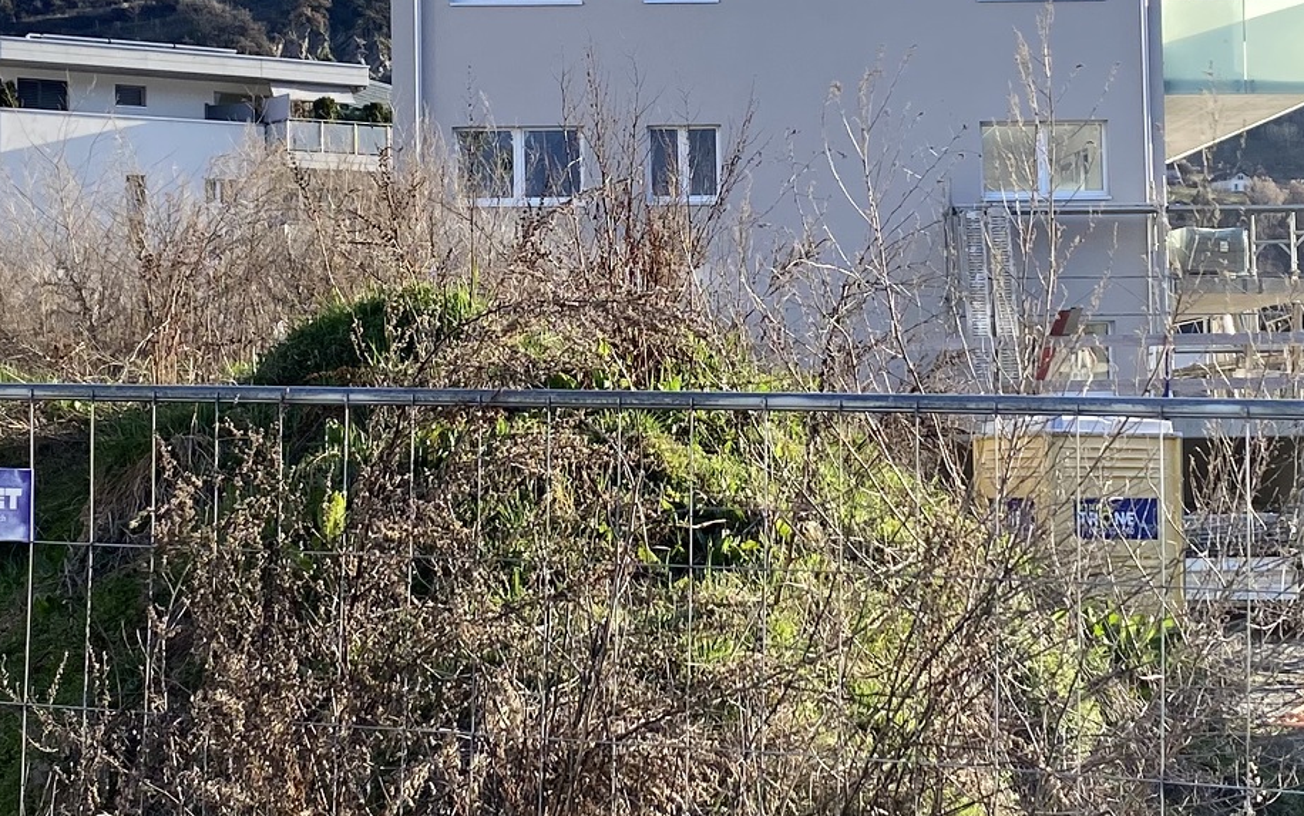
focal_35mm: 77
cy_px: 231
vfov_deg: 16.9
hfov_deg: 26.8
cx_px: 671
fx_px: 2737
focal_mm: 4.25
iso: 32
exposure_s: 1/1170
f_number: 1.8
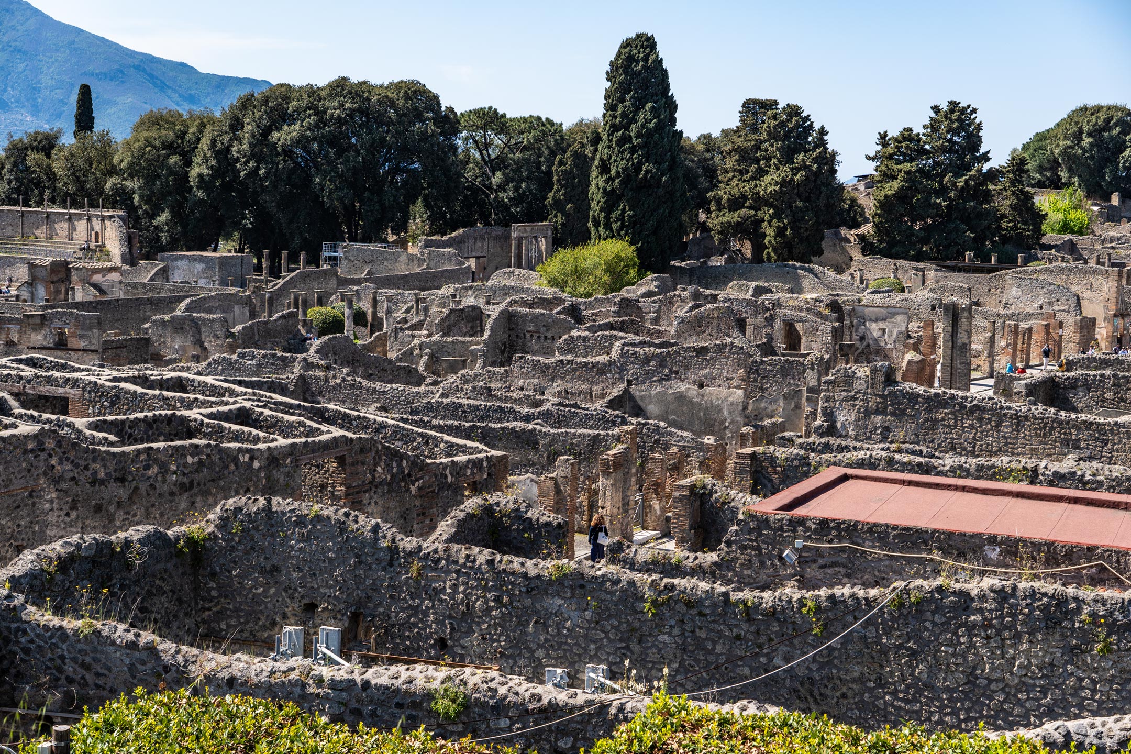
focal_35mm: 56
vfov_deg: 24.3
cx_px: 566
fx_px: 1753
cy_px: 377
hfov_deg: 35.8
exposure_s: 1/320
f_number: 5.6
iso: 100
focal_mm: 37.2
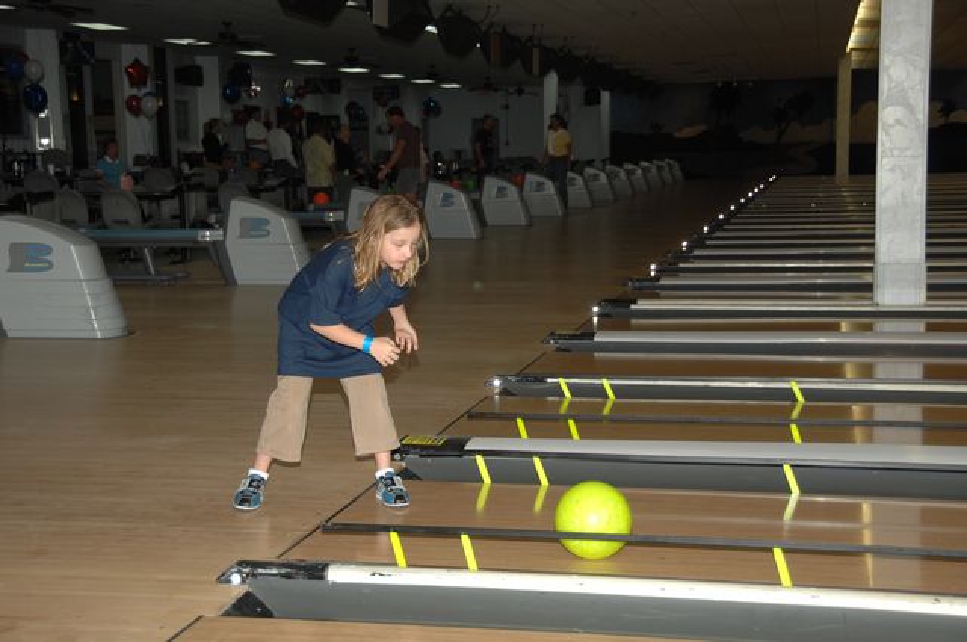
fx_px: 1449
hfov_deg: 36.9
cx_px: 484
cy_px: 321
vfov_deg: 25.0
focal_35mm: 54
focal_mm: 36
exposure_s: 1/125
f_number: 4.2
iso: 200
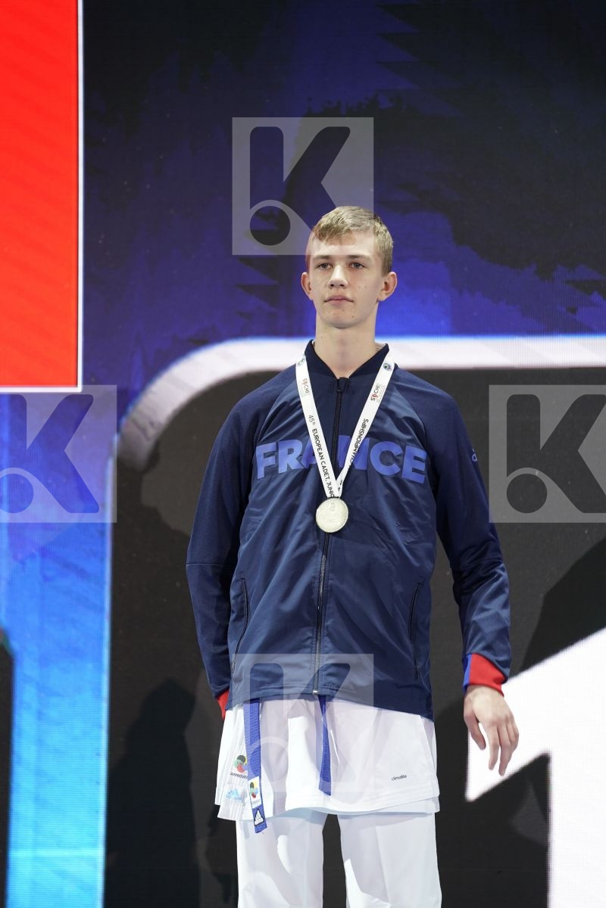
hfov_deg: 6.9
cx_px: 303
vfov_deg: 10.3
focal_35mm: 200
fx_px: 5050
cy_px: 454
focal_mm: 200
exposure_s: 1/250
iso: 640
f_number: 2.8
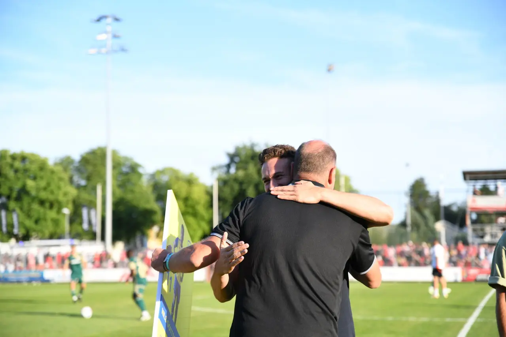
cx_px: 253
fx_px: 984
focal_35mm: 70
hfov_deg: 28.8
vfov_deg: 19.5
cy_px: 168
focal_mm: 70
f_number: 2.8
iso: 250
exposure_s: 1/1250
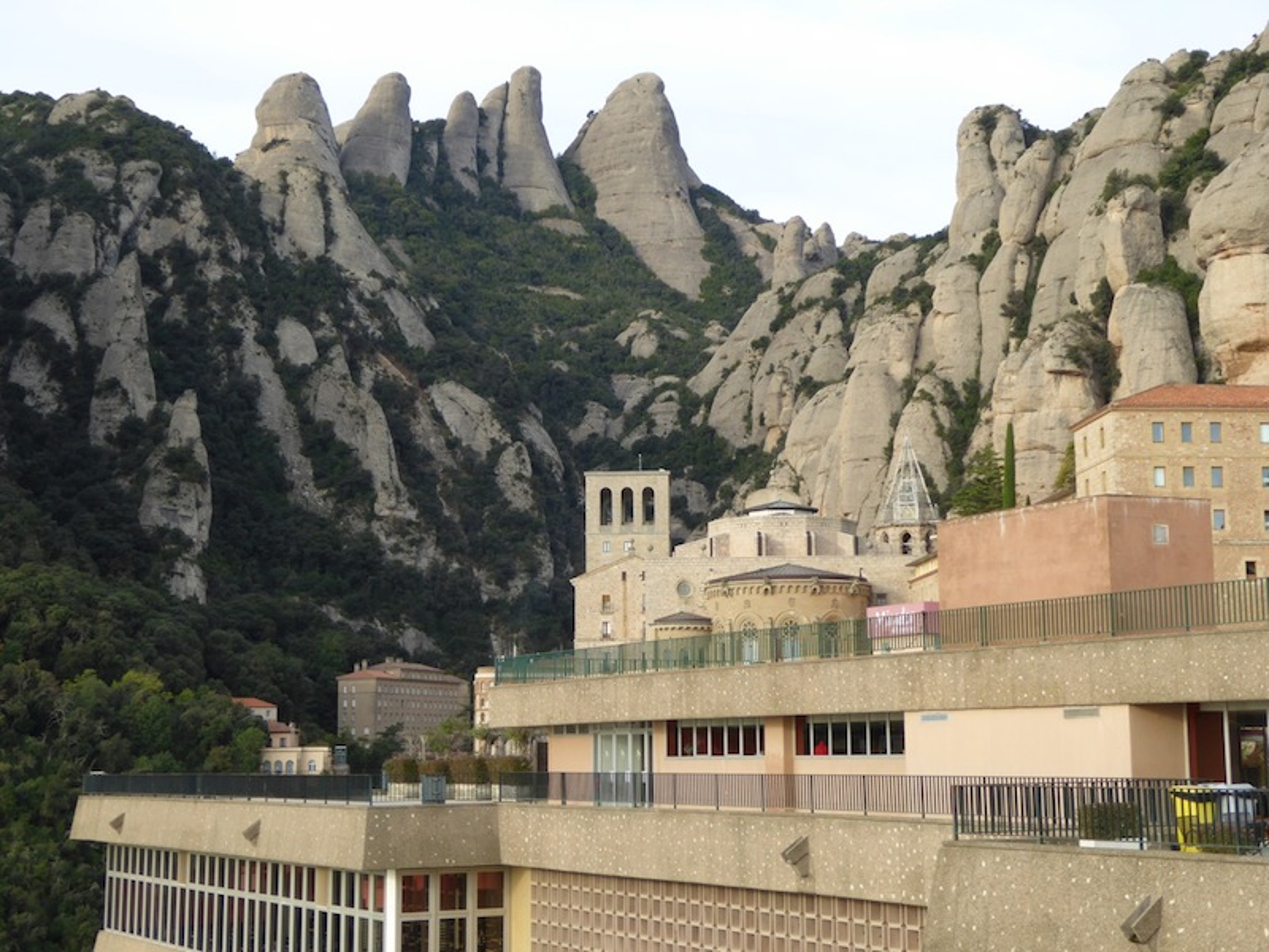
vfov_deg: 24.4
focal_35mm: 60
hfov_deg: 32.2
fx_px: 2200
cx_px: 634
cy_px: 476
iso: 100
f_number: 4.2
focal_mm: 10.3
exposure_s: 1/160
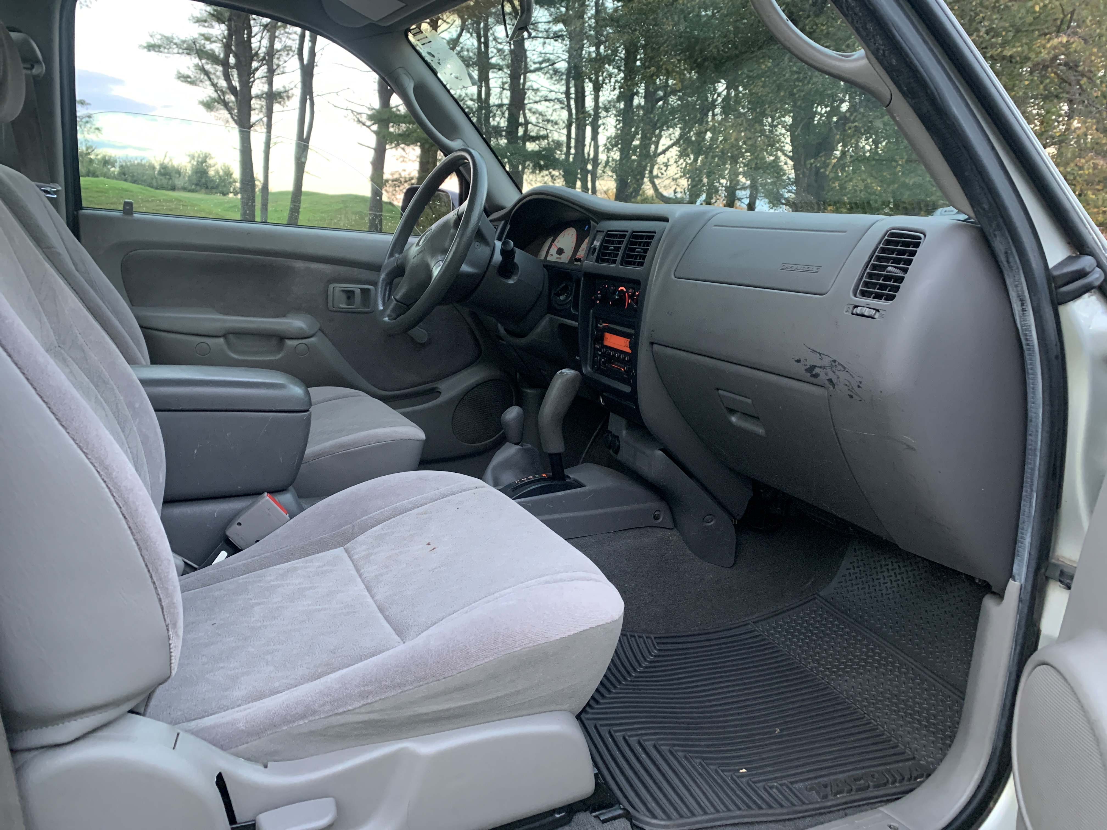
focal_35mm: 26
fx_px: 831
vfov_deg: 53.1
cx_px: 554
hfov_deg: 67.3
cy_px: 415
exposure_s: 1/54
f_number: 1.8
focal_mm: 4.25
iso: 400
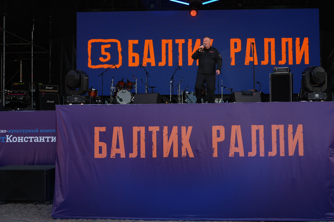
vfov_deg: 27.0
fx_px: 464
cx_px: 179
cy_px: 102
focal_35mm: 50
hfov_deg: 39.6
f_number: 6.3
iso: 400
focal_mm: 43
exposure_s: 1/500
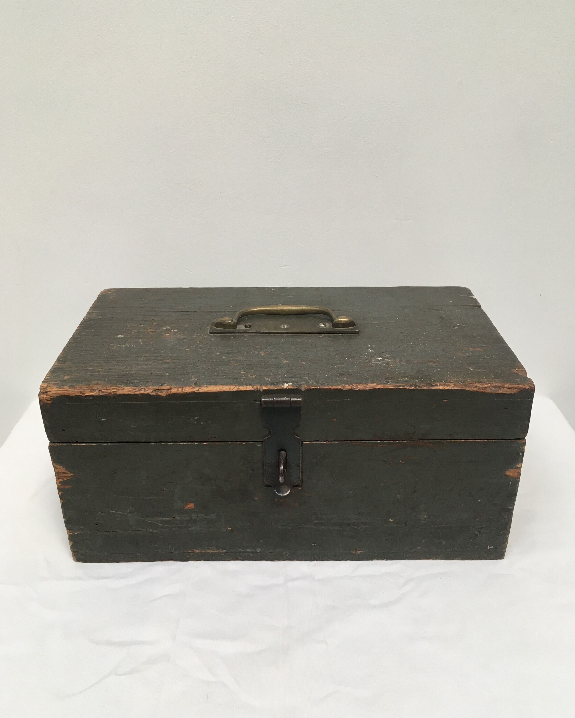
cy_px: 351
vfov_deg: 57.2
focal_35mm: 31
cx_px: 283
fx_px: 660
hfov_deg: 47.1
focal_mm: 4.15
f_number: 2.2
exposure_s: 1/33
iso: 40
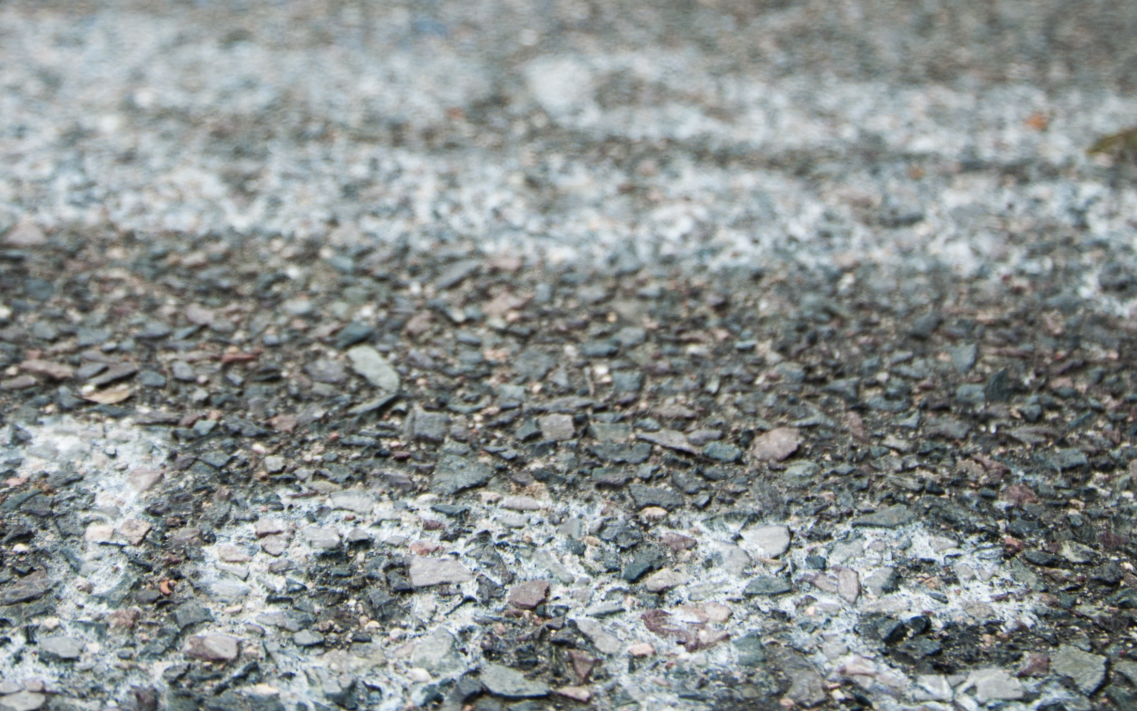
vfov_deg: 19.0
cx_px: 457
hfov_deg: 30.5
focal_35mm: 67
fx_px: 2076
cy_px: 32
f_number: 3.5
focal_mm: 24
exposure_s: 1/500
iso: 200
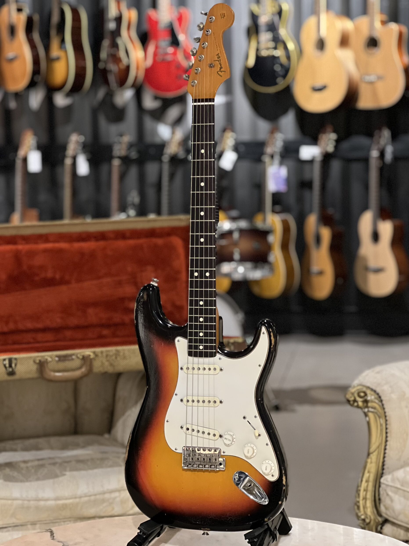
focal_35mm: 77
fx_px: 1213
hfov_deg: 19.1
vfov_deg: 25.3
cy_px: 273
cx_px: 204
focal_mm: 9
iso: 400
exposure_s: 1/14
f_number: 2.8
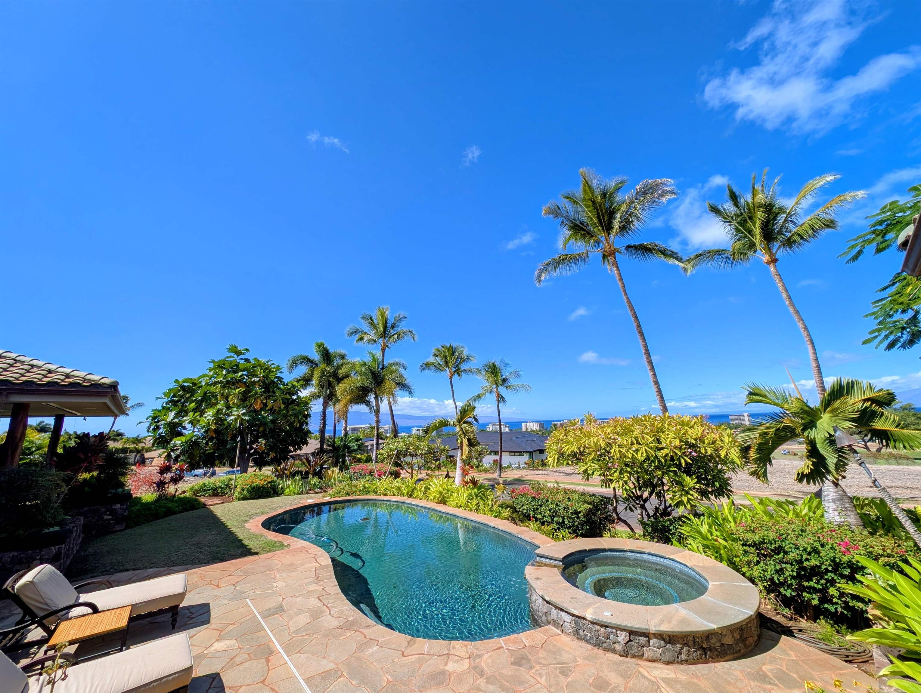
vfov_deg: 94.6
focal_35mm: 12
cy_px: 346
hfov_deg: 110.5
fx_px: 320
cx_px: 460
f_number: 1.95
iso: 49
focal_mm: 2.23
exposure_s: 1/1953
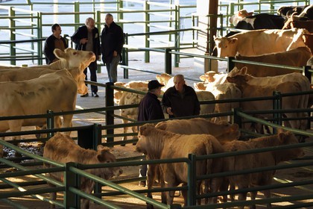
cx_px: 156
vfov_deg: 7.4
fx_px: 1608
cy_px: 104
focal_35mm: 185
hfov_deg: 11.1
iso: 1600
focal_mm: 185
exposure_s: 1/60
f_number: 8
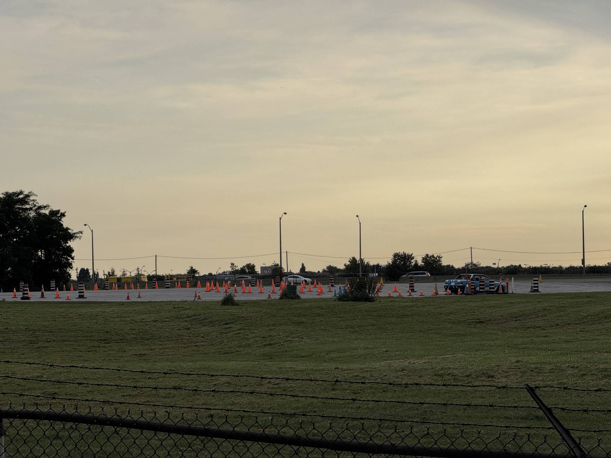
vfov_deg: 12.3
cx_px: 306
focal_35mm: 120
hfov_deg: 16.4
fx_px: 2118
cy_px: 229
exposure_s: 1/1342
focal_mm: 15.66
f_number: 2.8
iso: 50
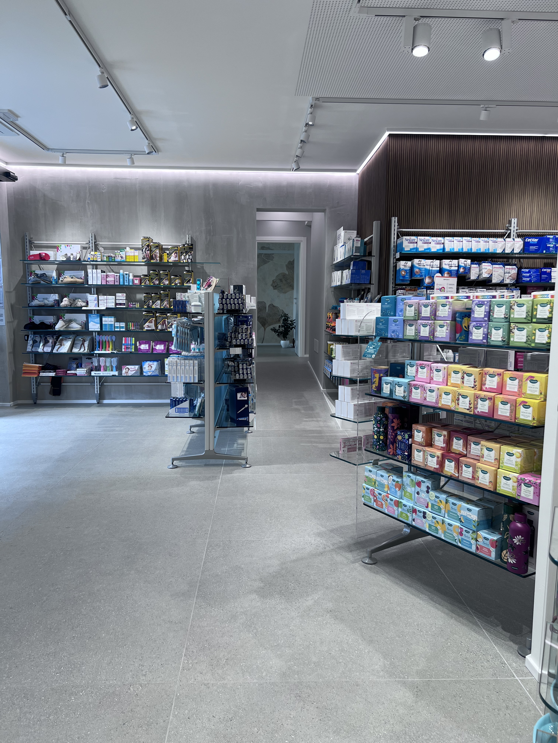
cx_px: 279
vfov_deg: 67.3
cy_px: 372
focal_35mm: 26
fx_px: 559
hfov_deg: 53.1
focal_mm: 5.7
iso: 32
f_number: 1.5
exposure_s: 1/118
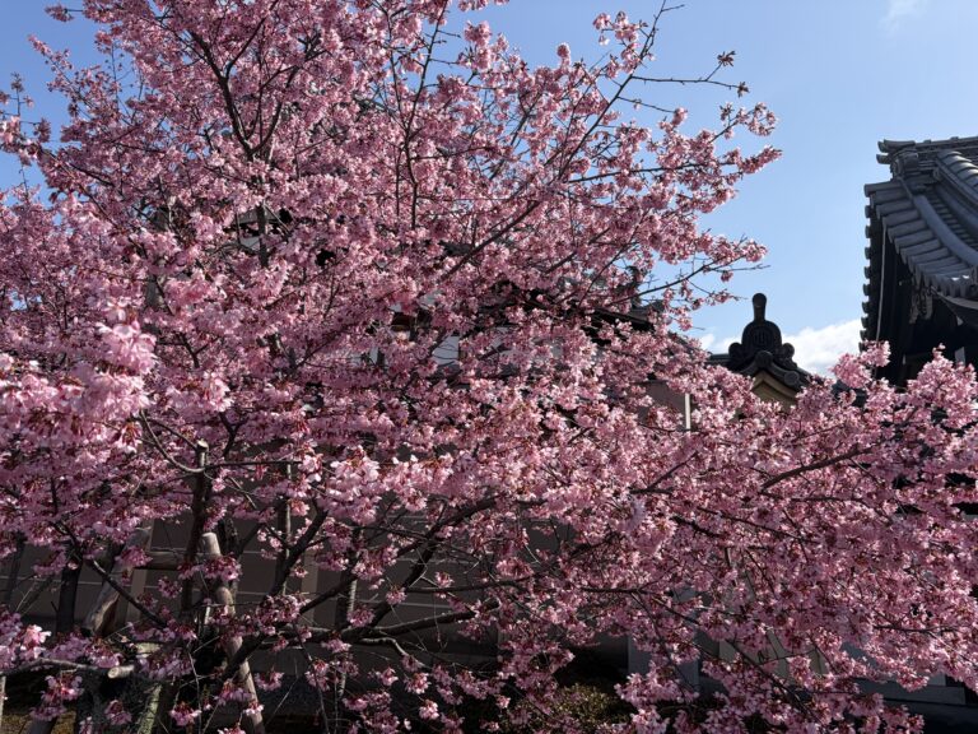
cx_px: 489
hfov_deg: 67.3
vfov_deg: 53.1
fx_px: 735
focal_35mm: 26
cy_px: 367
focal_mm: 5.96
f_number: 1.6
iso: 50
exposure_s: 1/3623
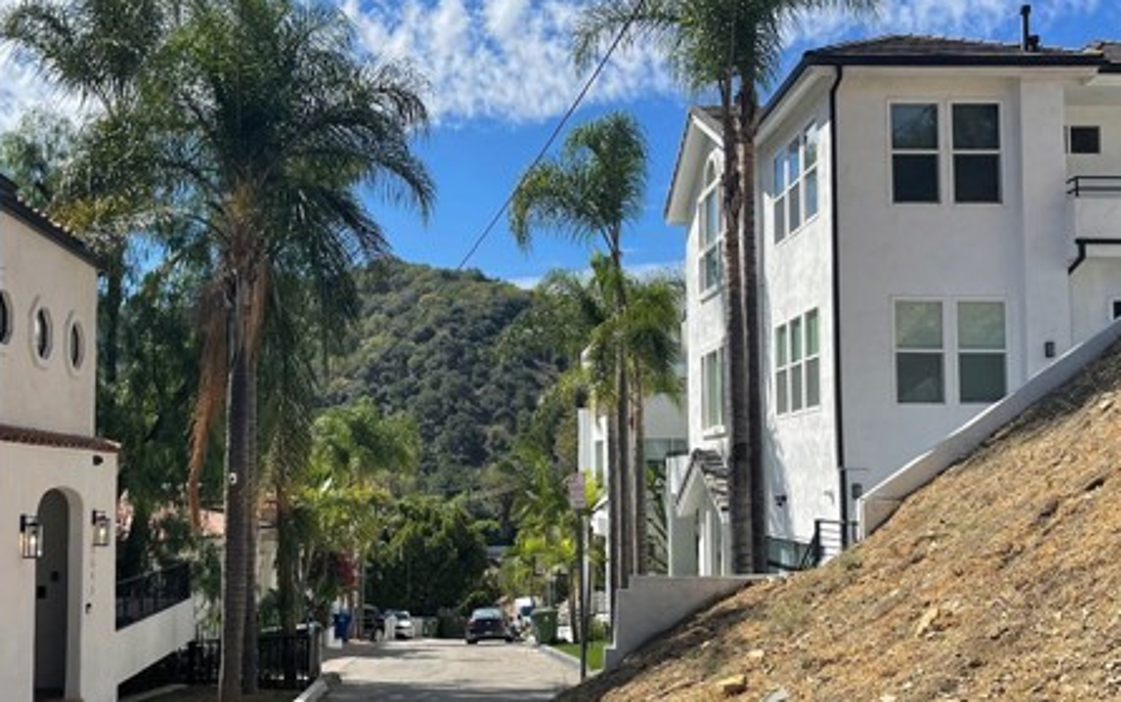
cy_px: 387
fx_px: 1161
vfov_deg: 33.6
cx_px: 500
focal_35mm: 38
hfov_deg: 51.4
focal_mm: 5.1
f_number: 1.6
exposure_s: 1/3922
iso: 32
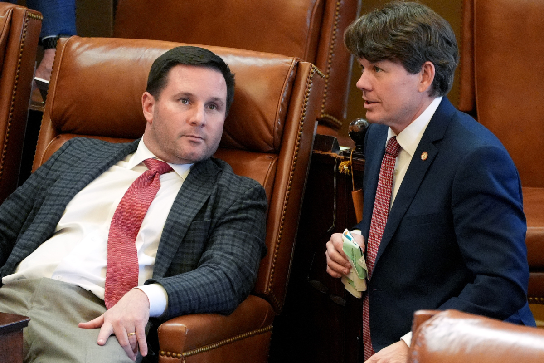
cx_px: 272
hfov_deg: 5.2
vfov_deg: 3.4
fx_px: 6044
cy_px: 182
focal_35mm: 400
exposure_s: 1/200
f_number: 5.6
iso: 10000
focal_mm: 400
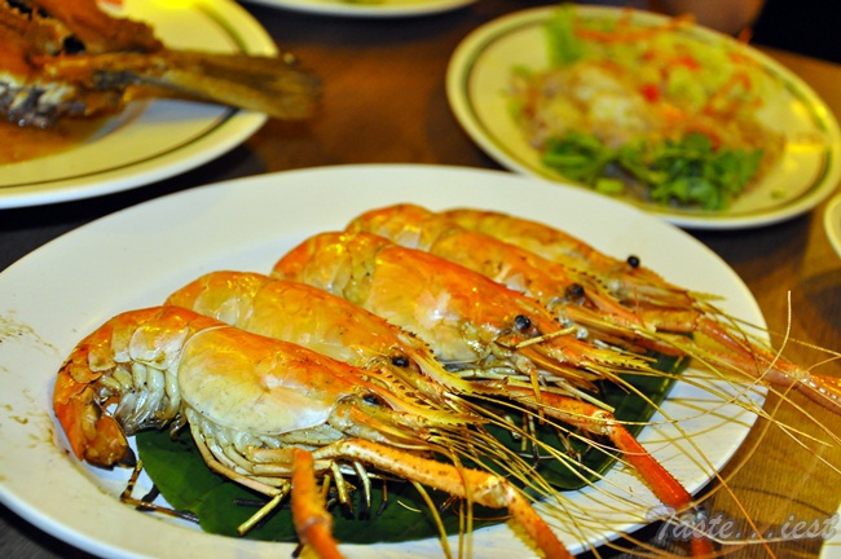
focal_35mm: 68
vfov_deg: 20.1
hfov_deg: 29.9
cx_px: 420
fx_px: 1575
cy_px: 280
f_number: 4.8
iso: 1250
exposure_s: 1/60
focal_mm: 45
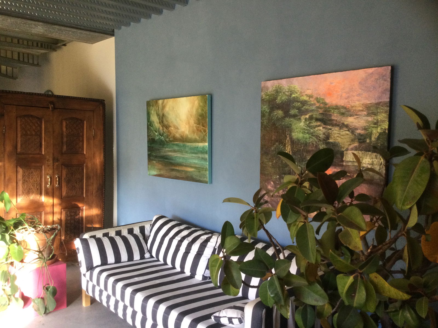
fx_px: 392
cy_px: 164
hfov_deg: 58.4
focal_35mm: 31
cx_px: 219
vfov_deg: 45.4
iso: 125
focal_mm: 3.3
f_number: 2.4
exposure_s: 1/33
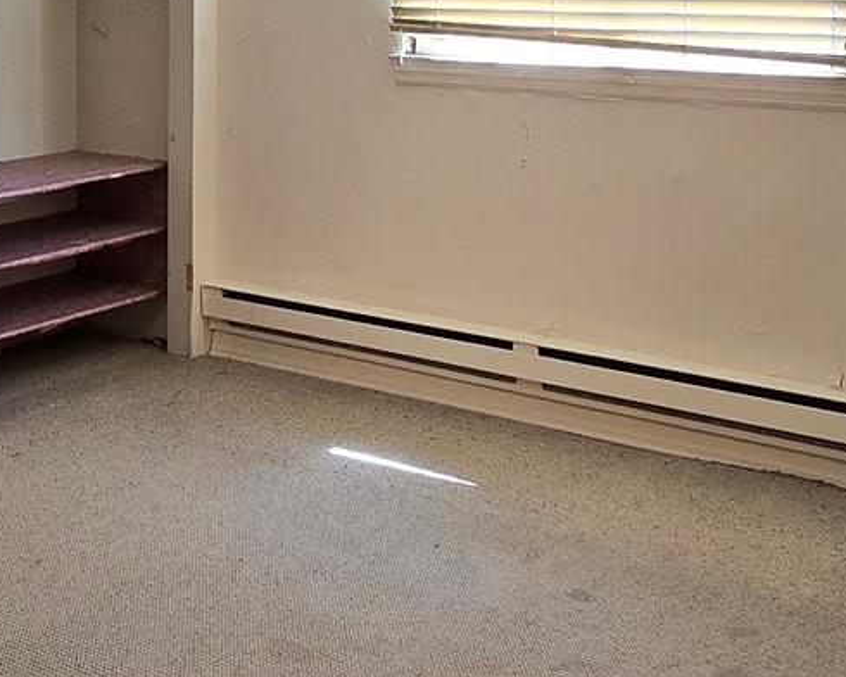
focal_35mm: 53
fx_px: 1327
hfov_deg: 34.0
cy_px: 86
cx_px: 140
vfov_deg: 27.7
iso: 100
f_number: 2.2
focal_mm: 2.2
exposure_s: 1/60
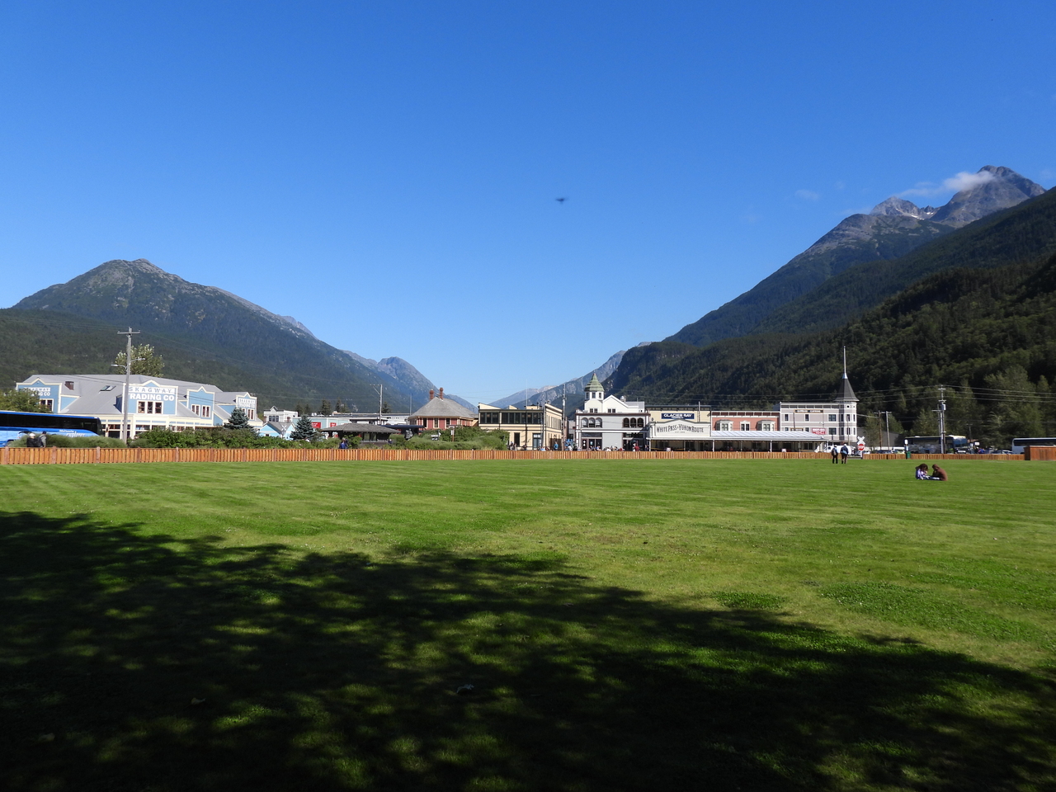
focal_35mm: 24
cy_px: 396
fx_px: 732
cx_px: 528
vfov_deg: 56.8
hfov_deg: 71.6
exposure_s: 1/1600
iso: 100
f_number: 2.8
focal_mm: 4.3
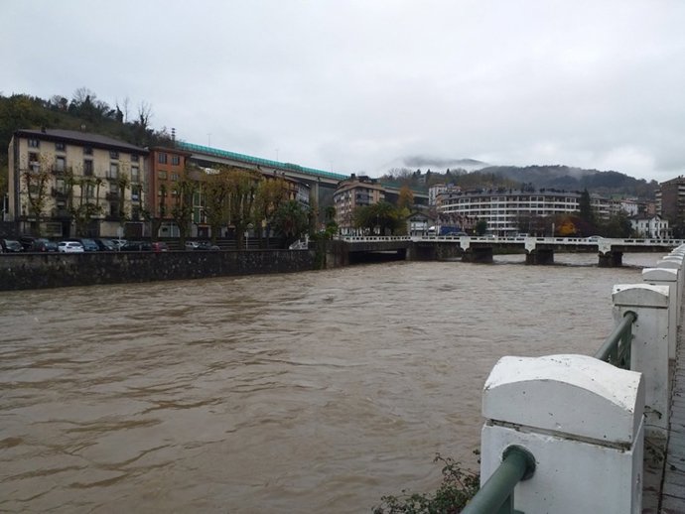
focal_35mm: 26
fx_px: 515
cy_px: 257
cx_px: 342
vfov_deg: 53.1
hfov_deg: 67.3
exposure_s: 1/141
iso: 40
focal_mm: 3.6
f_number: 1.9
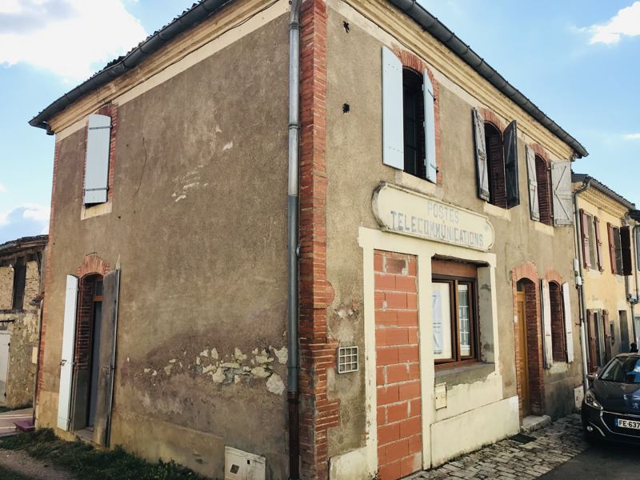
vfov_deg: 49.7
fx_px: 518
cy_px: 240
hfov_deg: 63.4
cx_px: 320
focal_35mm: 28
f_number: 1.8
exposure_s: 1/1212
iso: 20
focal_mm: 3.99
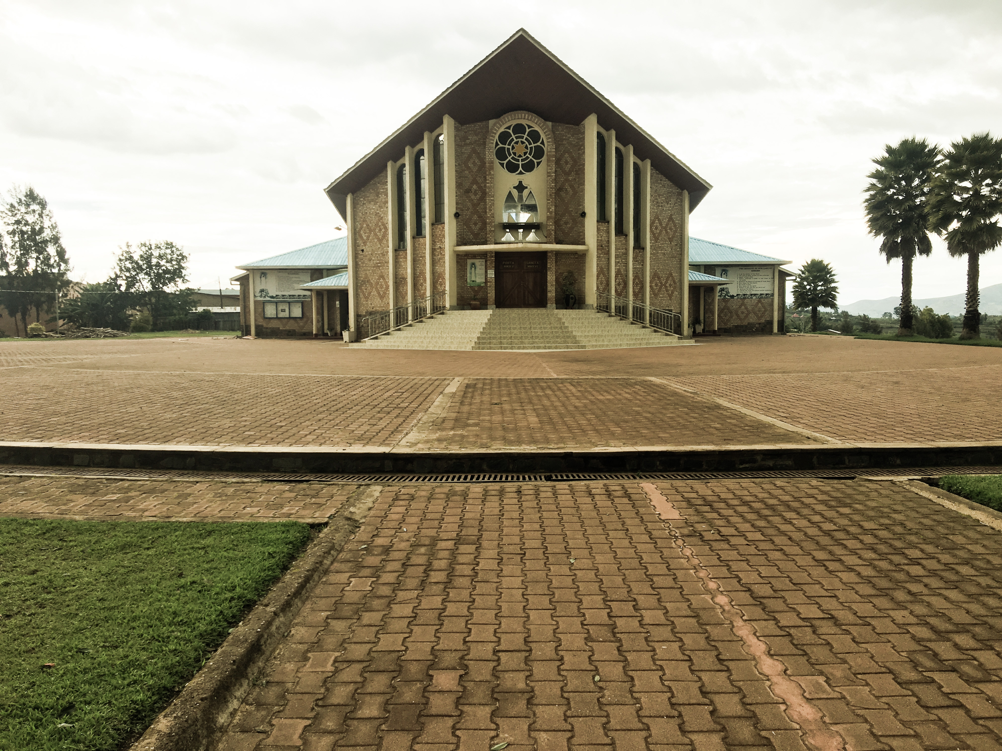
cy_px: 376
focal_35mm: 29
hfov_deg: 61.7
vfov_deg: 48.2
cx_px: 501
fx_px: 839
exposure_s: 1/375
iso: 25
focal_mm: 4.15
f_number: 2.2
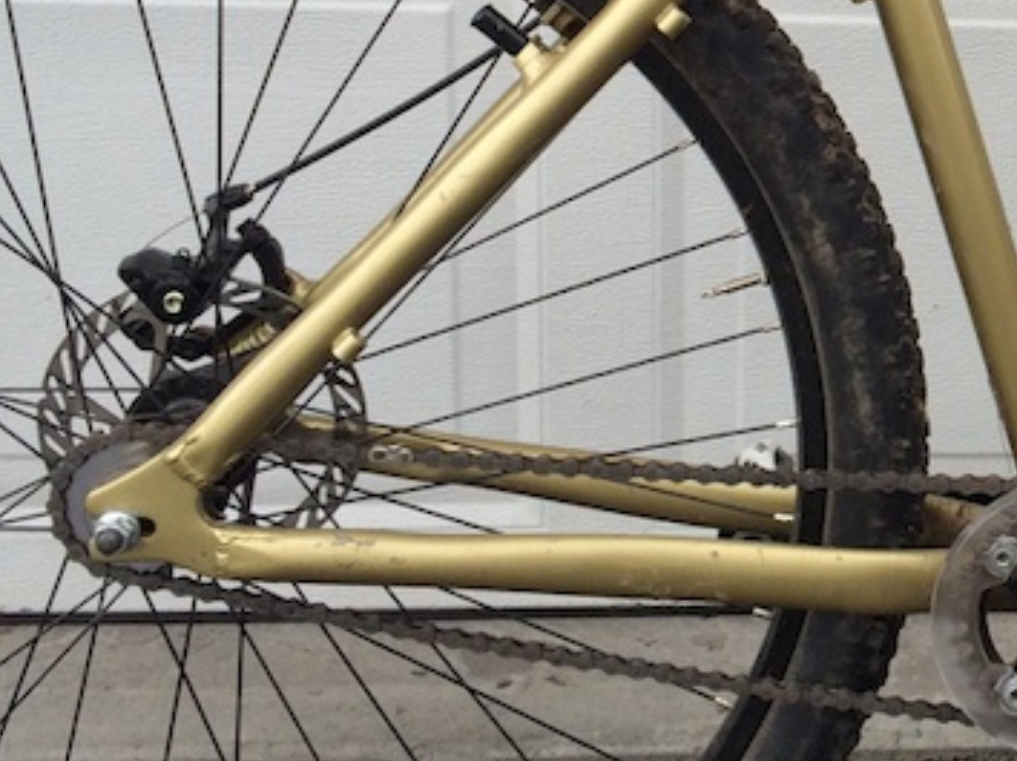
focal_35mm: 84
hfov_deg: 21.2
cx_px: 1304
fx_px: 2466
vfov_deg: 17.0
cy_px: -69
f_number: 2.2
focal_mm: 4.15
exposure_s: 1/513
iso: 32
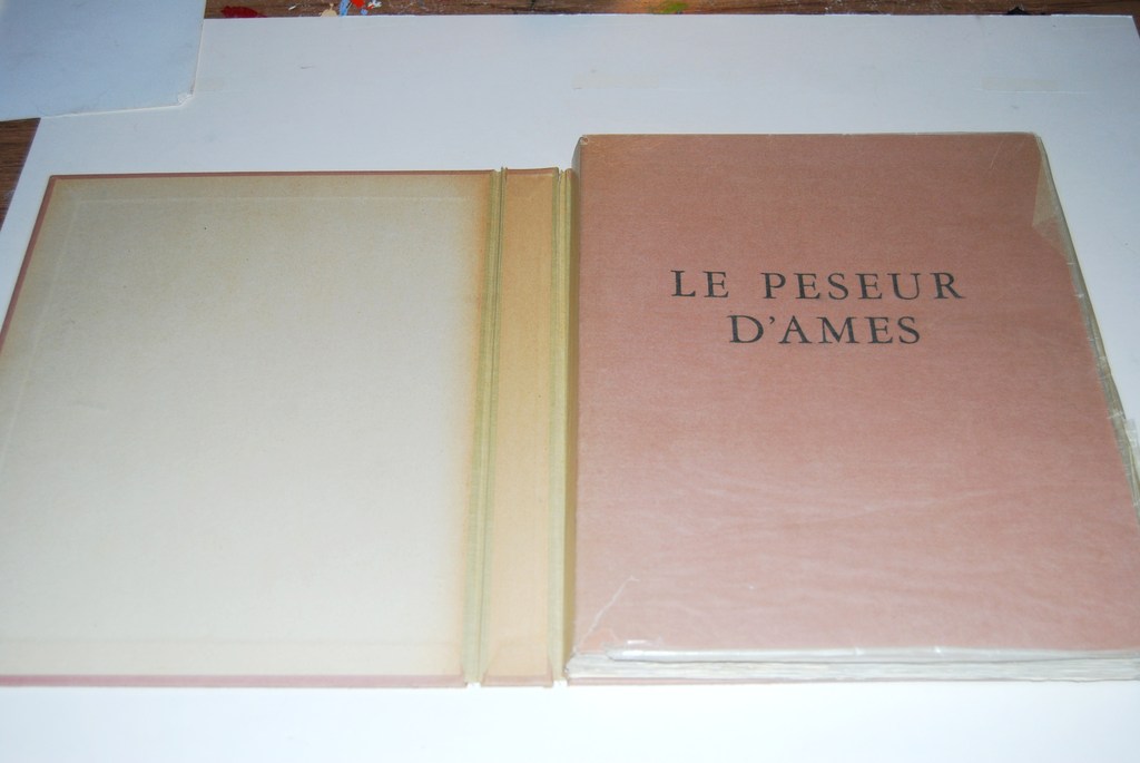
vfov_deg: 29.9
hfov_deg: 43.6
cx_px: 570
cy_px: 382
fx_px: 1426
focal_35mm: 45
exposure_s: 1/60
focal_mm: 30
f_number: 4.2
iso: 200
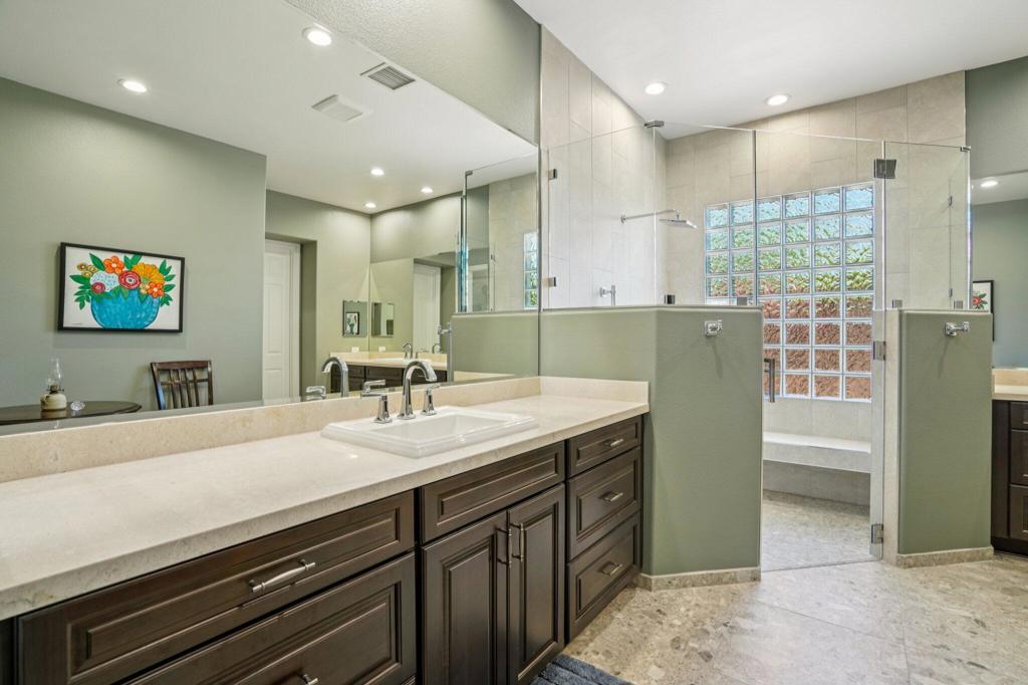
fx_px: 457
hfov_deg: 96.8
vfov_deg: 73.7
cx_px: 514
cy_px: 342
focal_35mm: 16
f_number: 7.1
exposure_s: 1/30
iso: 400
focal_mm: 16
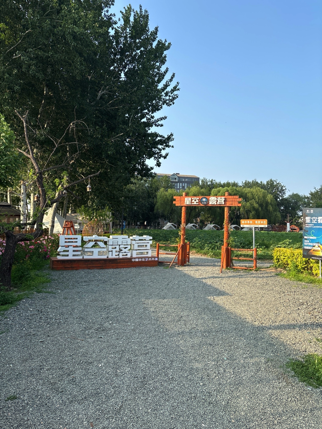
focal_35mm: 26
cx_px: 161
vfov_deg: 67.3
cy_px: 214
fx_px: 322
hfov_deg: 53.1
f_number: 1.6
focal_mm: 5.96
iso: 50
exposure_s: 1/1590
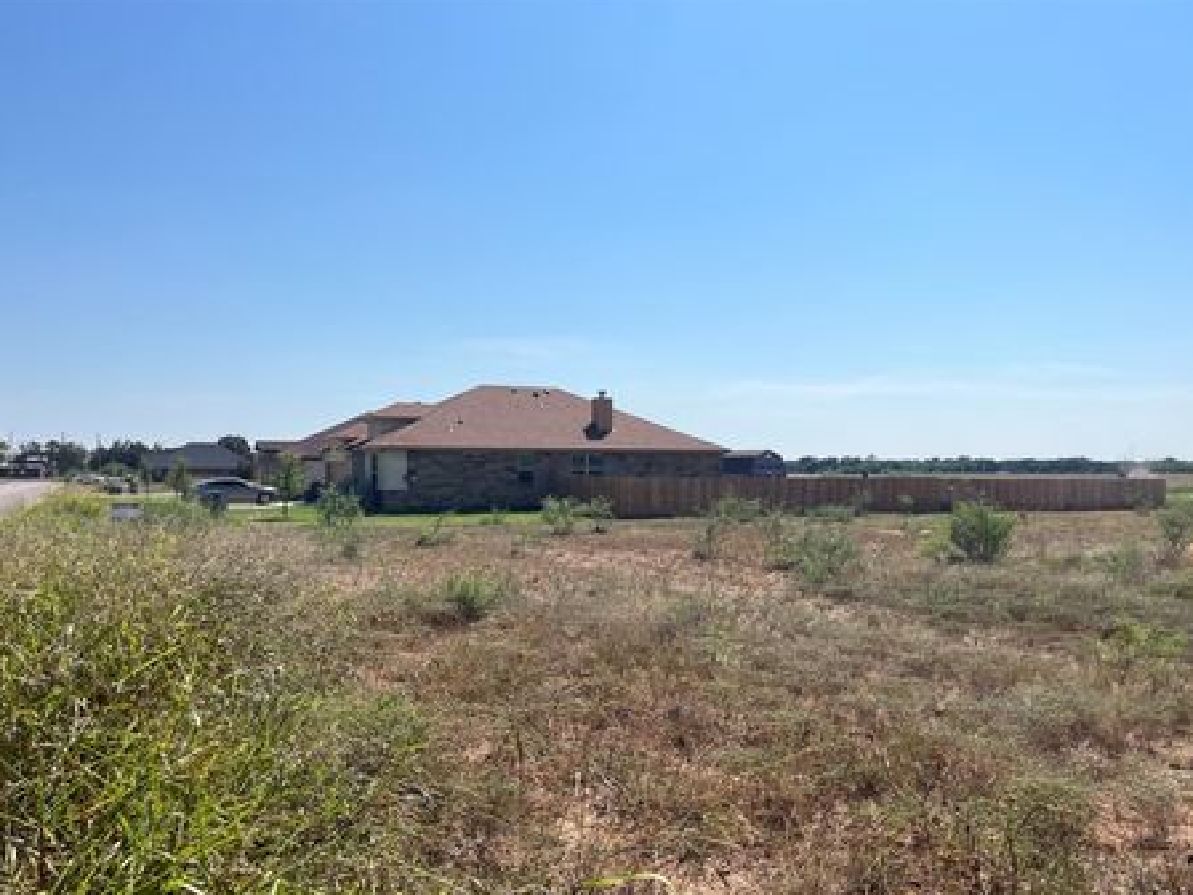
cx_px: 618
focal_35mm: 29
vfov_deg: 48.2
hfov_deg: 61.6
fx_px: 999
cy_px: 483
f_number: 1.6
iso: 50
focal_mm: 5.1
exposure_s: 1/7353
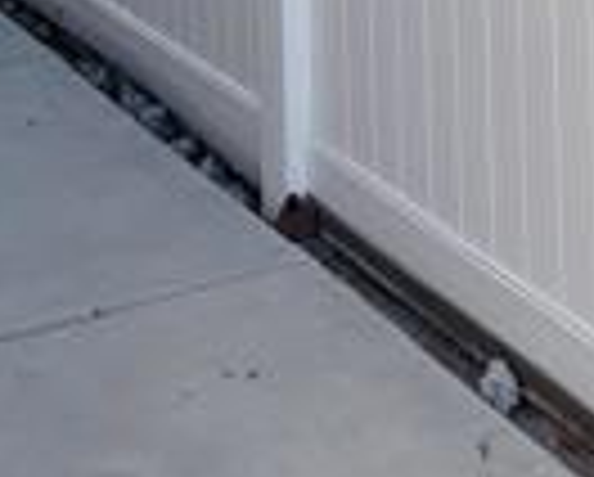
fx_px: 2166
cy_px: -558
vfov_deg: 11.1
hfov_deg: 15.6
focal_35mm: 123
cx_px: 423
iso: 32
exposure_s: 1/1618
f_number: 1.6
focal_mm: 4.2
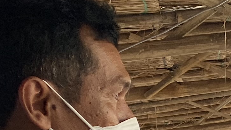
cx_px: 516
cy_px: 257
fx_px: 968
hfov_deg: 11.7
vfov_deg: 7.4
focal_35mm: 158
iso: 40
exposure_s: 1/122
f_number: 1.8
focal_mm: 4.25
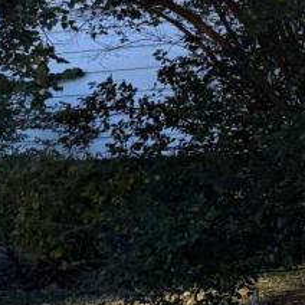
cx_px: 849
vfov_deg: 14.4
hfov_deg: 10.9
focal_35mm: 120
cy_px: 59
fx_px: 1196
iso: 100
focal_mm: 6.76
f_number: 1.78
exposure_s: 1/2525
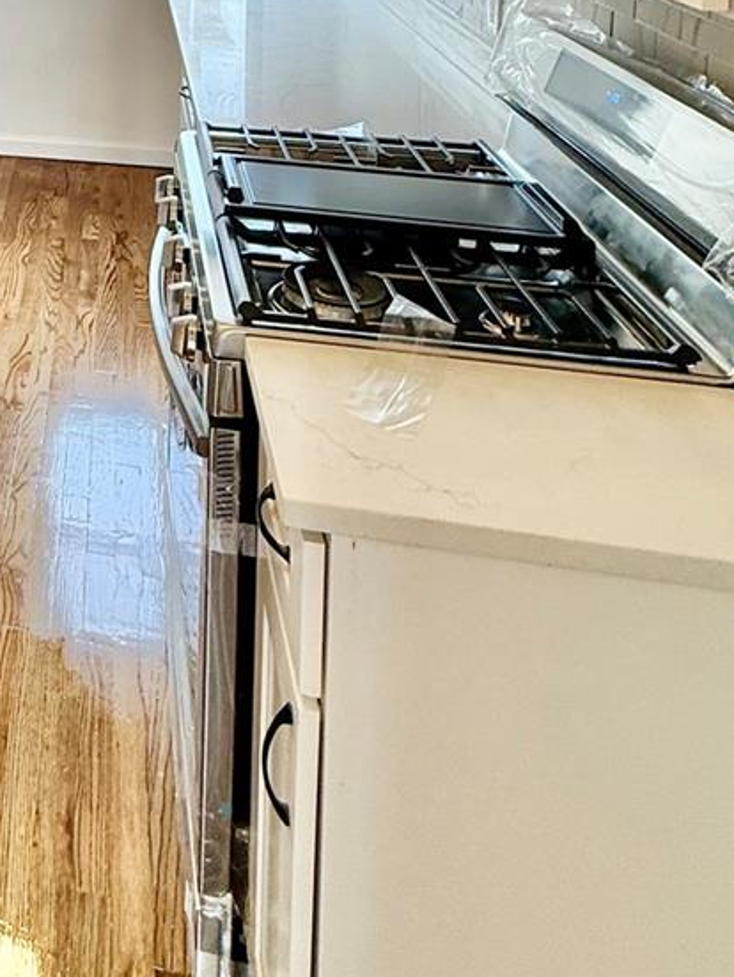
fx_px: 1101
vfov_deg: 37.8
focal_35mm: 39
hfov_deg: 31.6
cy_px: -152
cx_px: -121
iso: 100
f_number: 2.2
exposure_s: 1/120
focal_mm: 2.22
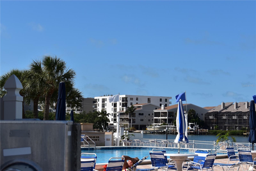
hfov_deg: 24.6
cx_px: 128
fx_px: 587
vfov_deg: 16.5
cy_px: 86
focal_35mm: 82
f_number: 11
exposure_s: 1/500
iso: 250
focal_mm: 55
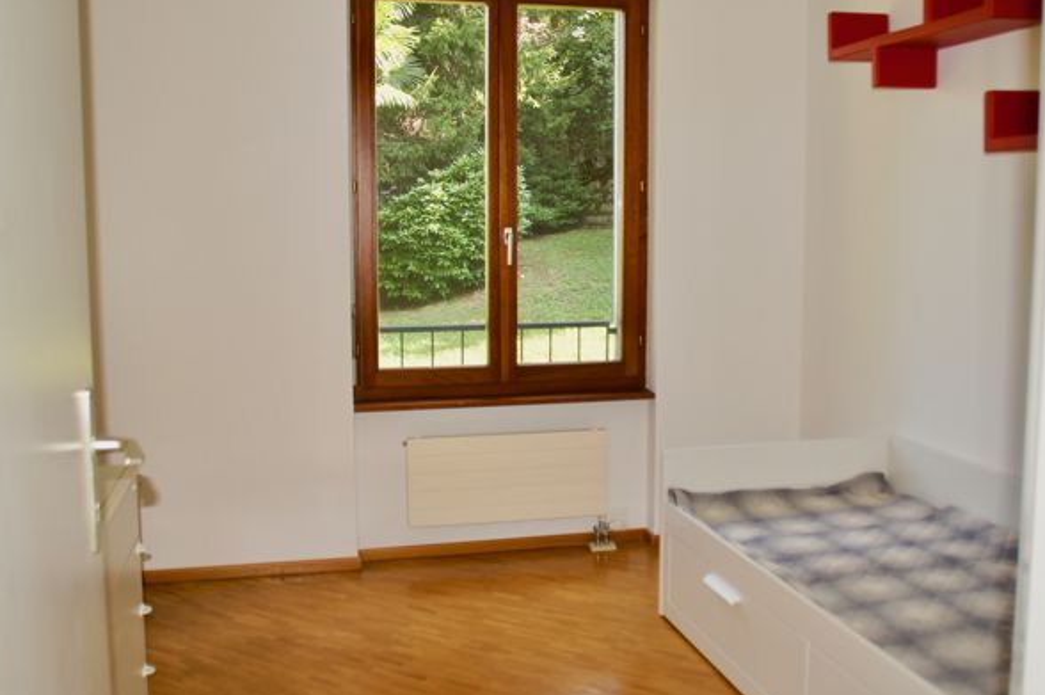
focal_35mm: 36
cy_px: 326
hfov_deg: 53.0
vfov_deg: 36.8
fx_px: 1044
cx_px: 584
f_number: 4
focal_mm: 20
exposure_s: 1/60
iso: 100
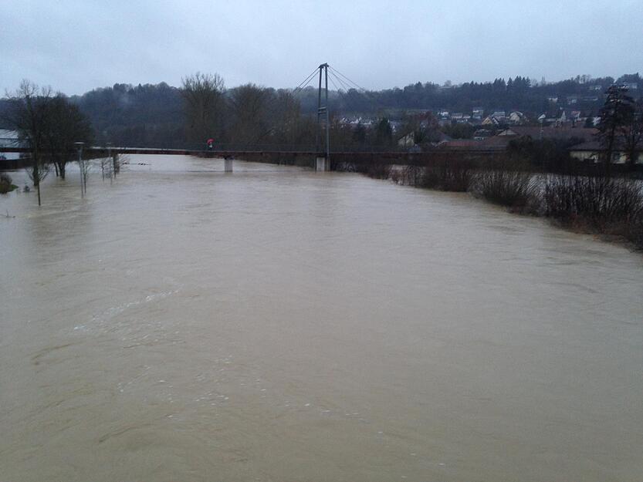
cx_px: 322
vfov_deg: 43.0
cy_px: 241
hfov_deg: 55.3
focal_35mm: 33
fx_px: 613
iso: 80
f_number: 2.4
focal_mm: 4.12
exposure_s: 1/20
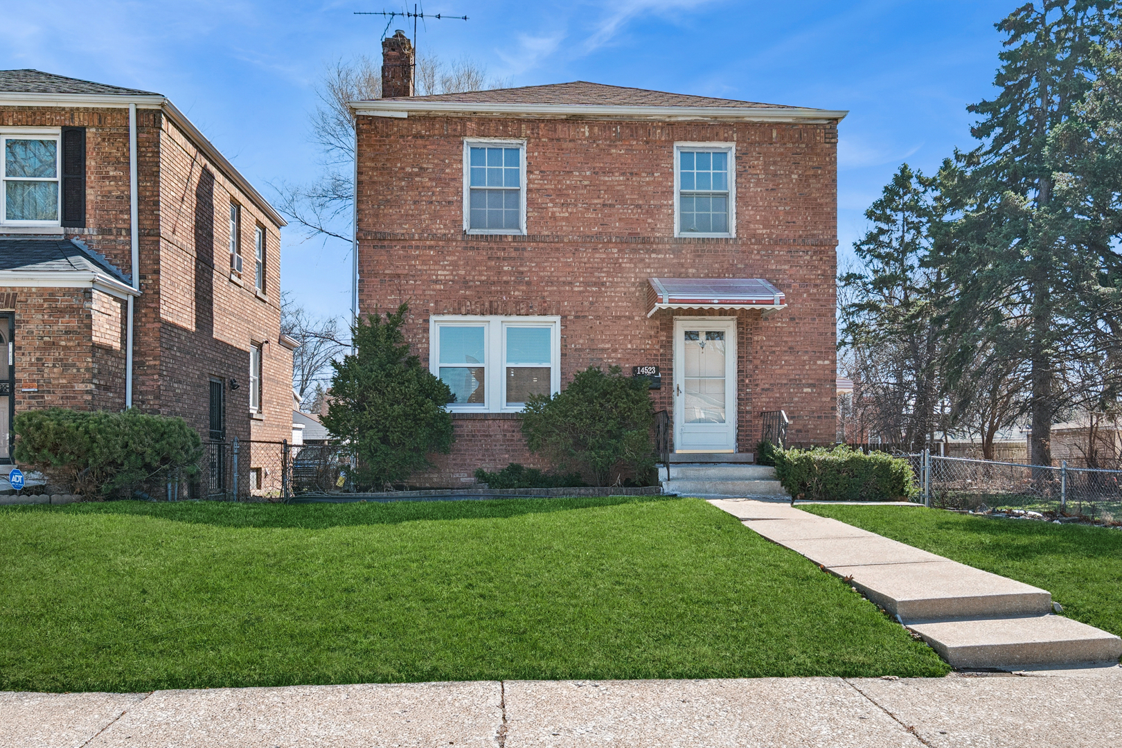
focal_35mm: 30
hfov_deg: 61.9
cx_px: 561
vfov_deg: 43.6
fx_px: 935
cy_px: 374
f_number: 8
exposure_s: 1/250
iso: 400
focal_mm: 20
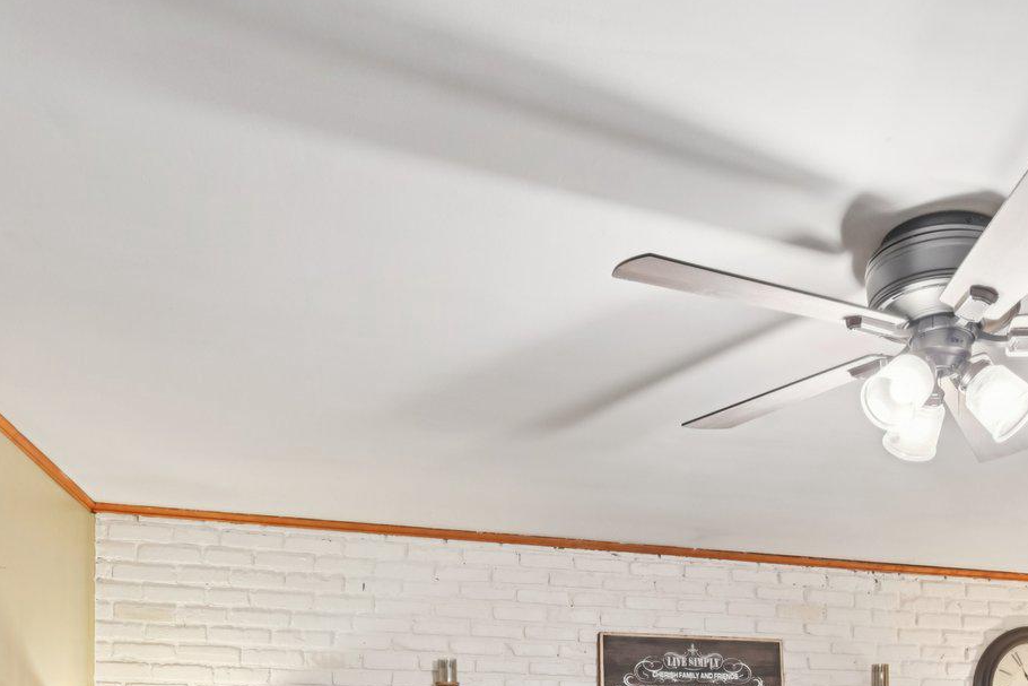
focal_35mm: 36
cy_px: 711
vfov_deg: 33.3
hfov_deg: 52.1
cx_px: 683
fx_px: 1028
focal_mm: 16
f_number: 8
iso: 800
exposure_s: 1/10
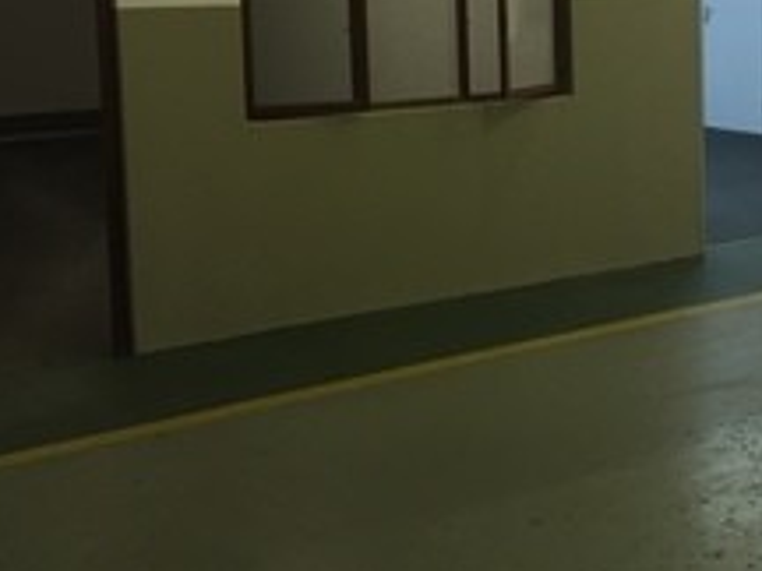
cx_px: 755
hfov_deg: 27.4
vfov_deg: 21.7
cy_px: 125
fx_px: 1475
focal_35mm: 67
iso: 64
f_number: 2.2
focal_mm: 4.15
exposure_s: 1/33
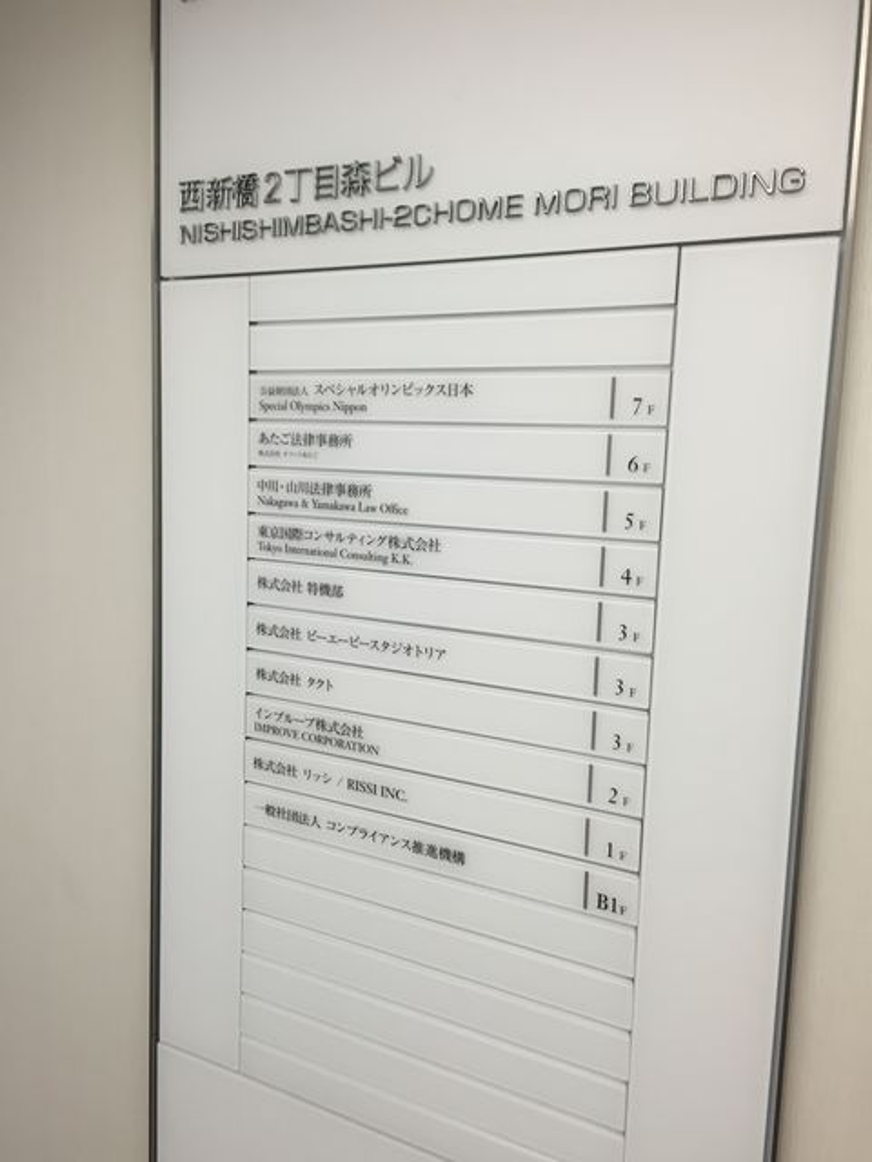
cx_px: 436
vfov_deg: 61.7
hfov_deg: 48.2
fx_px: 974
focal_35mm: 29
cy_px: 581
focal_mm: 4.15
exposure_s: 1/33
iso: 32
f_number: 2.2
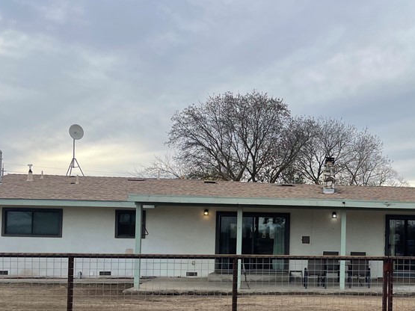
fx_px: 575
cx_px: 364
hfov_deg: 37.4
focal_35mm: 48
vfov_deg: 29.8
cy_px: 233
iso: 32
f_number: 1.6
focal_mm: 4.2
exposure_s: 1/1473
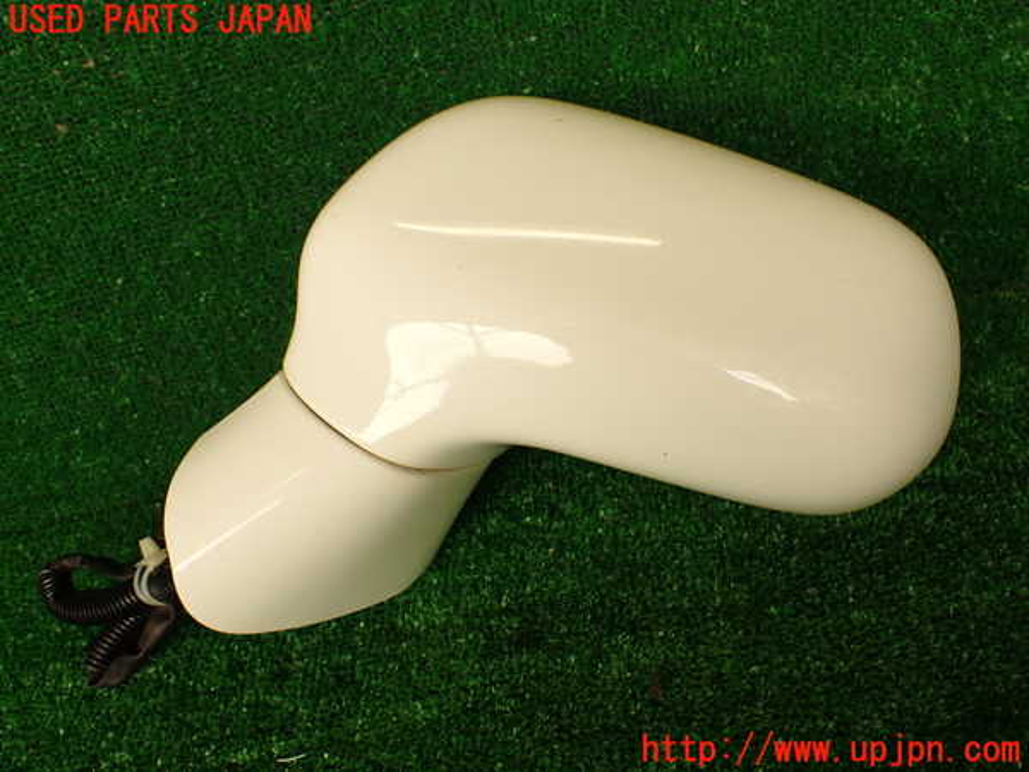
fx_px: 951
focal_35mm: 32
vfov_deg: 44.2
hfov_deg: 56.8
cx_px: 514
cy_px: 386
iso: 100
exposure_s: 1/80
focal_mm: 5.79
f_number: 3.2
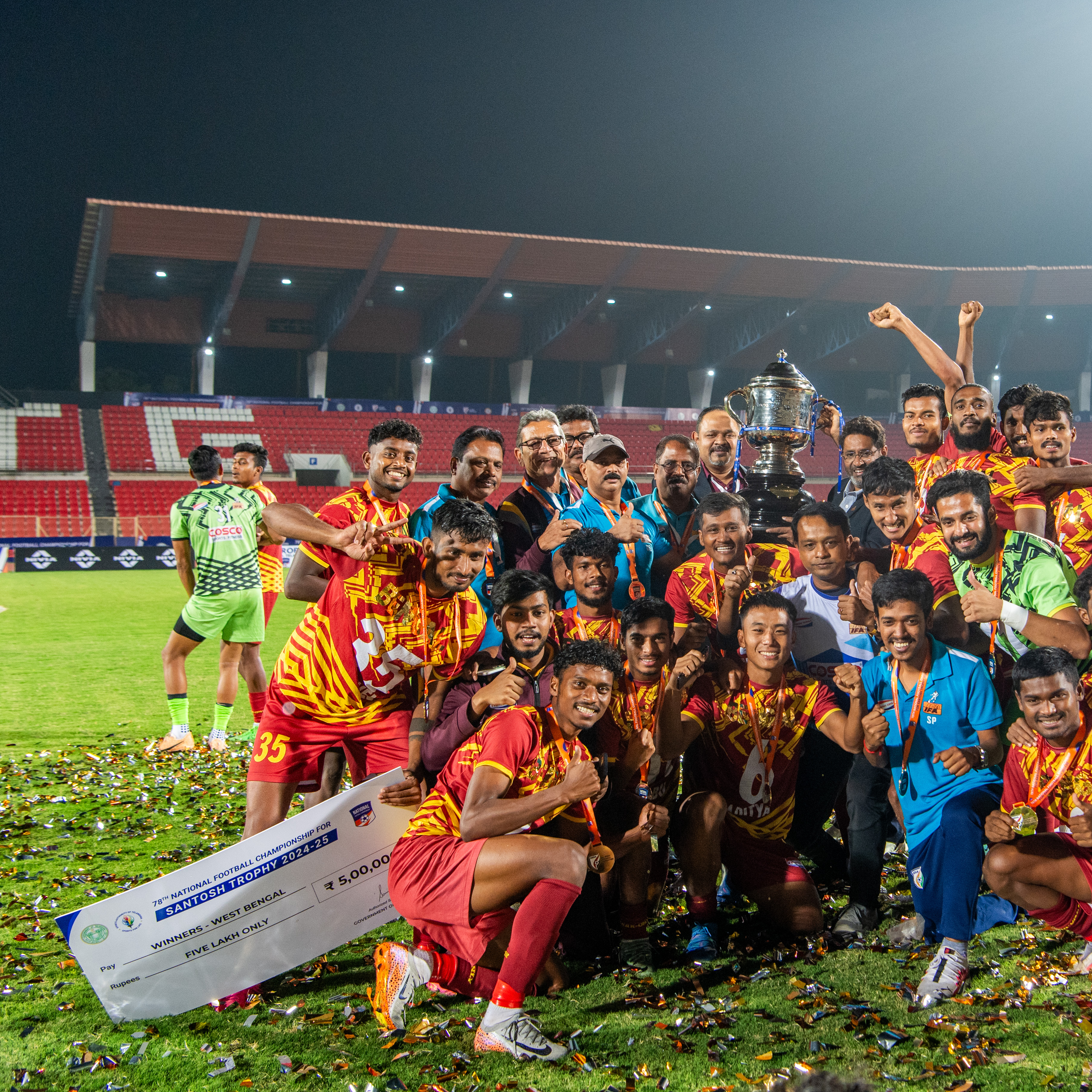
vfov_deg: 38.3
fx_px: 1570
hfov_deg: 37.4
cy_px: 543
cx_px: 816
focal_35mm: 44
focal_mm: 34
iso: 1600
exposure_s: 1/400
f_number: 5.6
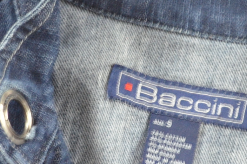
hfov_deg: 7.1
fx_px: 1977
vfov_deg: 4.7
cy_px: 189
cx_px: 146
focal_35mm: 289
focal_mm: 55
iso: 1600
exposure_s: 1/13
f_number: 5.6
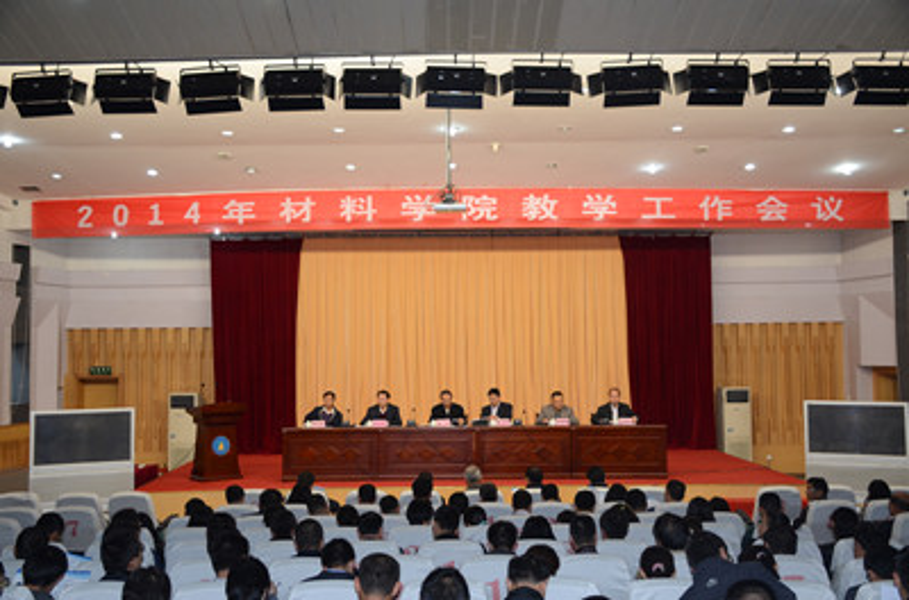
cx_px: 454
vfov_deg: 32.8
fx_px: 1019
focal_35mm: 40
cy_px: 300
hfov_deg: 48.1
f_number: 4
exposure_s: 1/60
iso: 400
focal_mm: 27
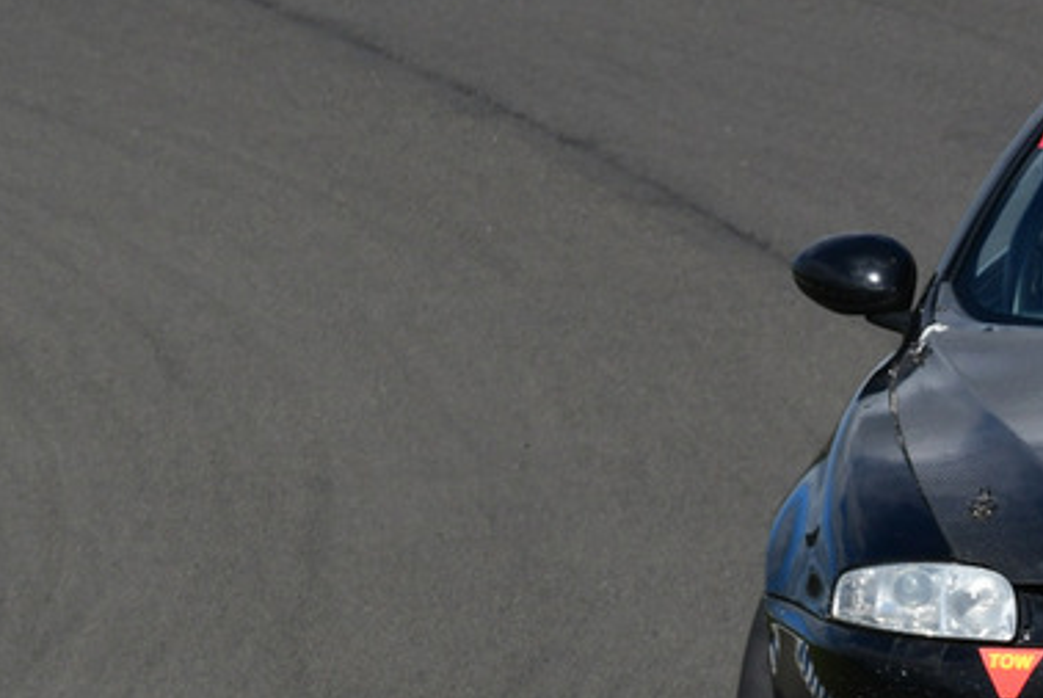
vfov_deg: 1.1
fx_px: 34951
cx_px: 1071
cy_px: 361
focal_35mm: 1205
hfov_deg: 1.7
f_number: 13
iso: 400
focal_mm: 380
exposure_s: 1/640
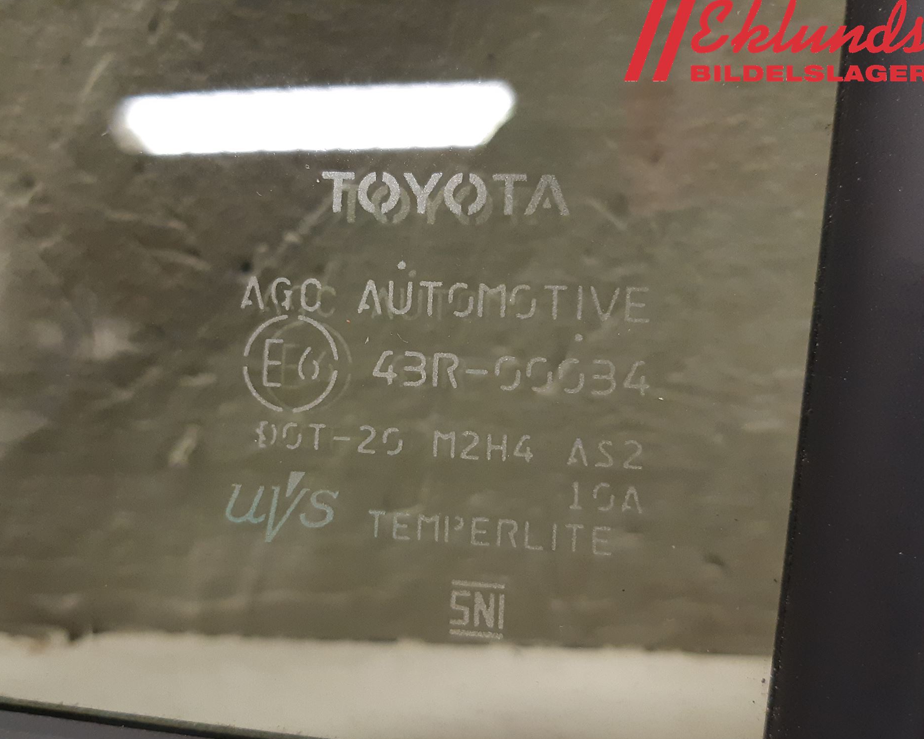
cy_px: 379
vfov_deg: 51.5
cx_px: 420
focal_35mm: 28
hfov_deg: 62.1
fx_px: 766
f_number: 1.7
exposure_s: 1/50
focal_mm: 3.93
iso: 250
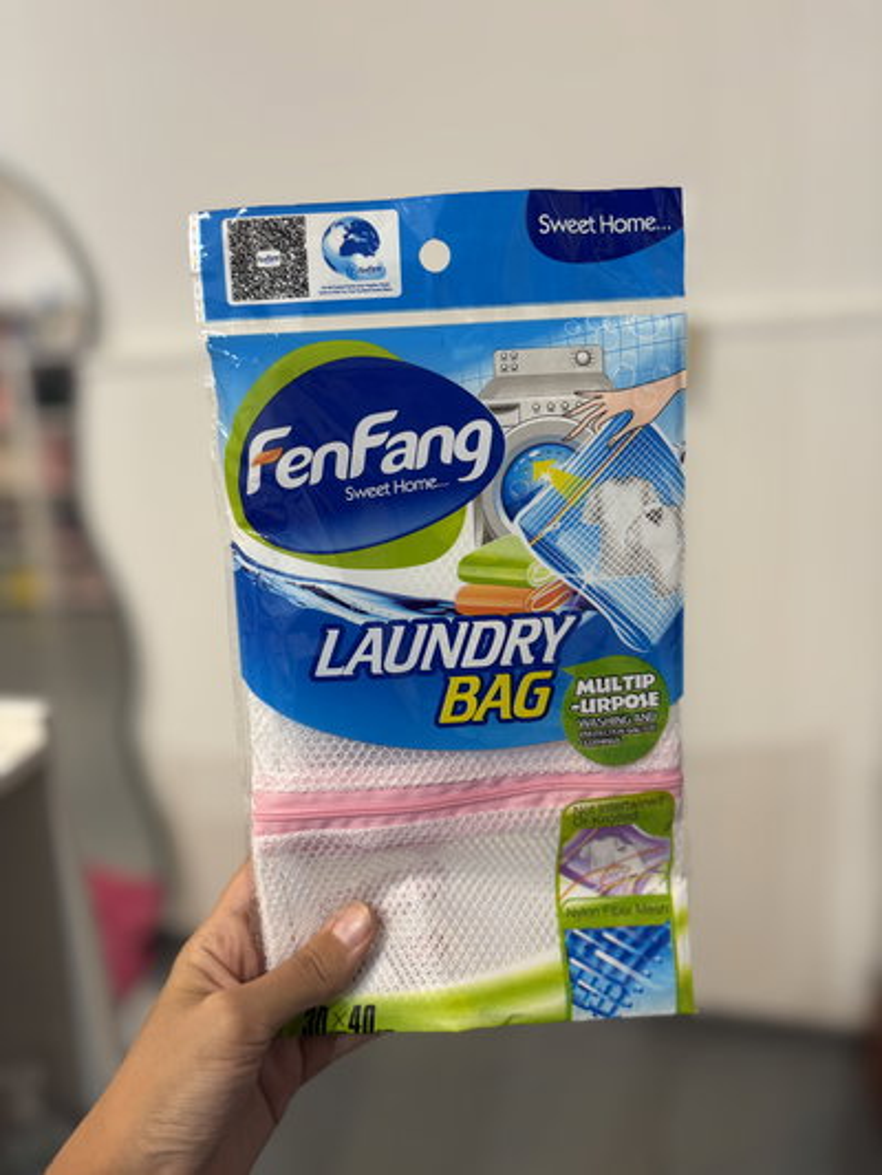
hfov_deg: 53.1
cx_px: 441
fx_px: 883
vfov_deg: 67.3
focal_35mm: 26
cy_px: 588
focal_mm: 5.96
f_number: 1.6
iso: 100
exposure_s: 1/52
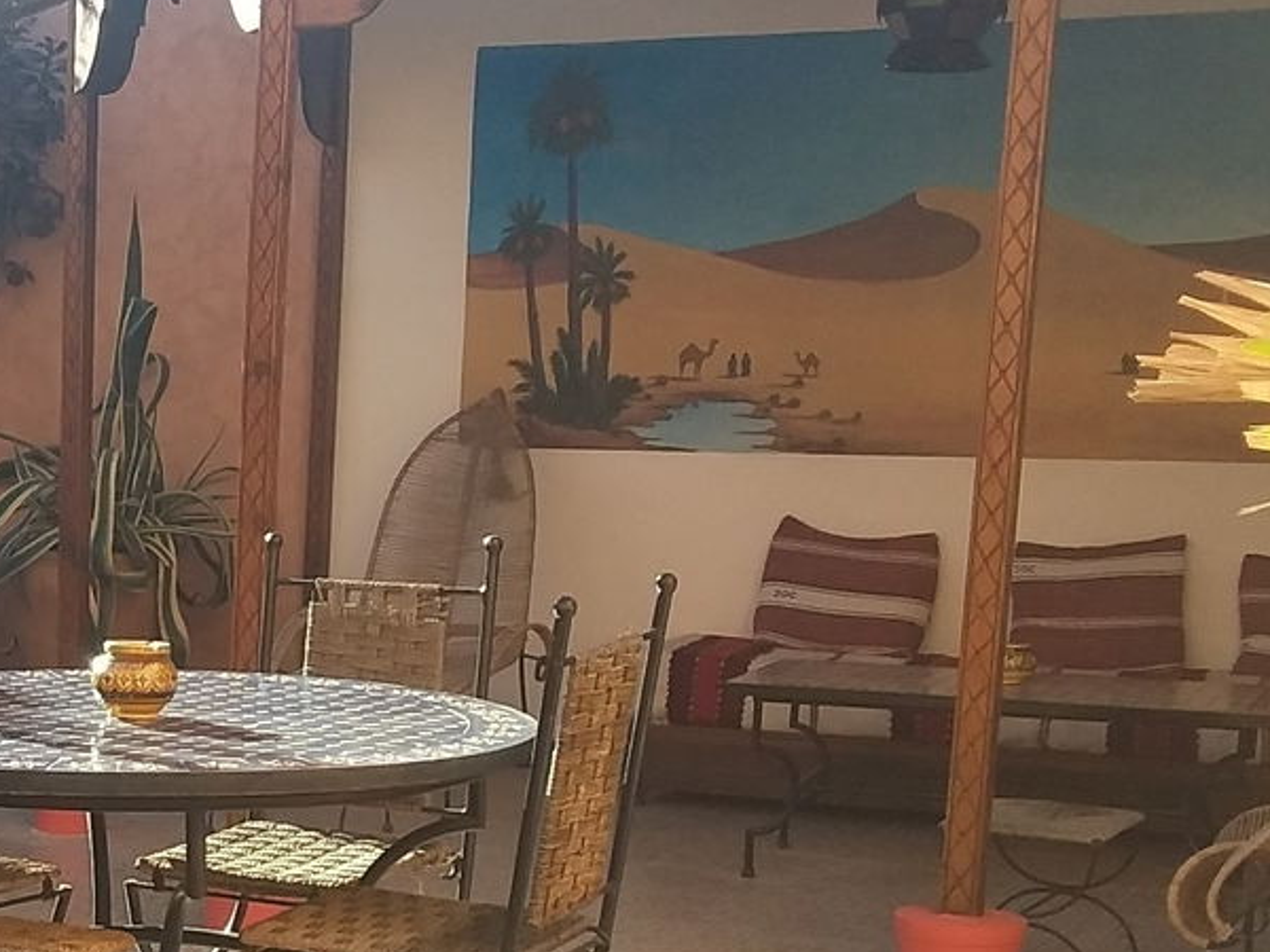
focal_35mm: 72
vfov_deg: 20.0
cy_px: 880
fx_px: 2642
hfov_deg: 25.3
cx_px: -80
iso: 40
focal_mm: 2.91
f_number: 1.9
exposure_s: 1/412
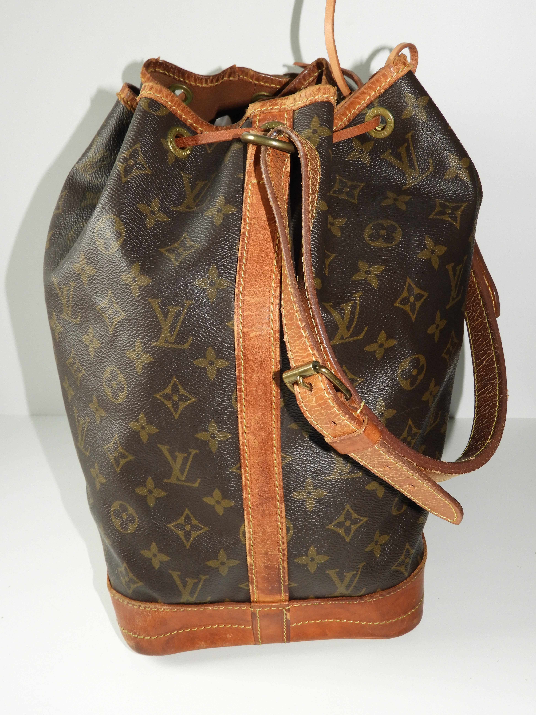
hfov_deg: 36.0
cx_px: 268
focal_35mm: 40
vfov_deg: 46.8
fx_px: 826
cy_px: 358
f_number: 3.8
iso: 200
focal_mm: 7.2
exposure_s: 1/30
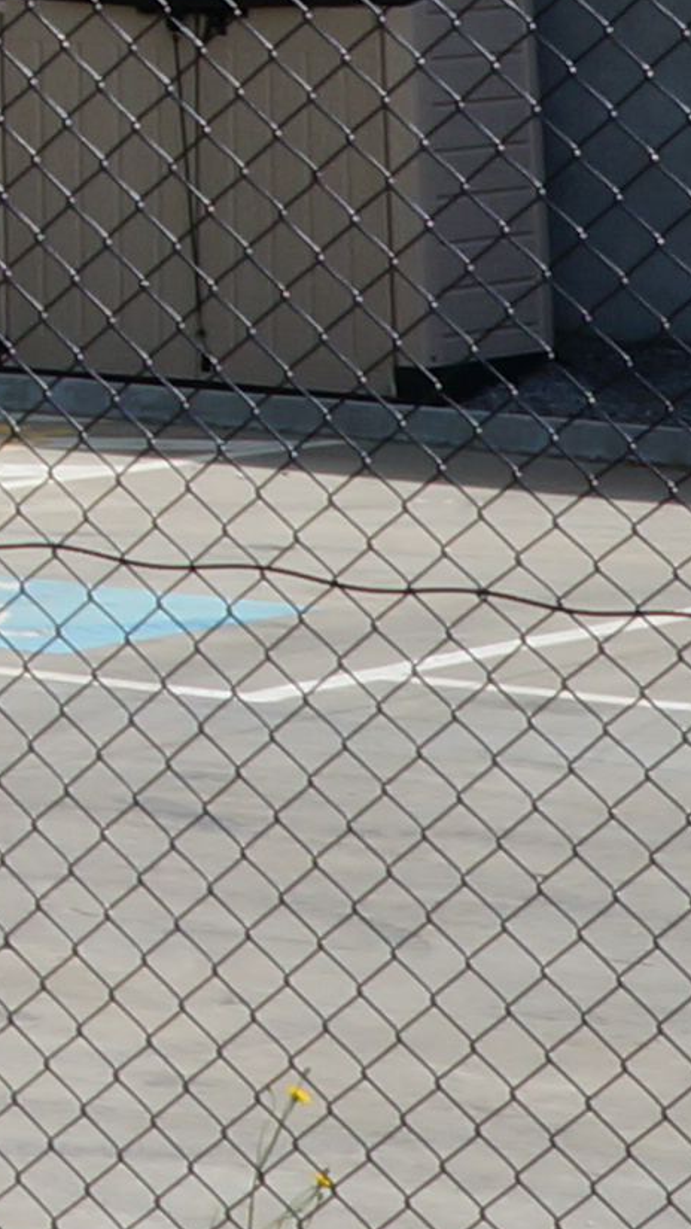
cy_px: -925
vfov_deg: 10.8
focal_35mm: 187
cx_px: -2031
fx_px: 6092
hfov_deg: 5.6
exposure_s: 1/80
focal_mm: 20
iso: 100
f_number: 16
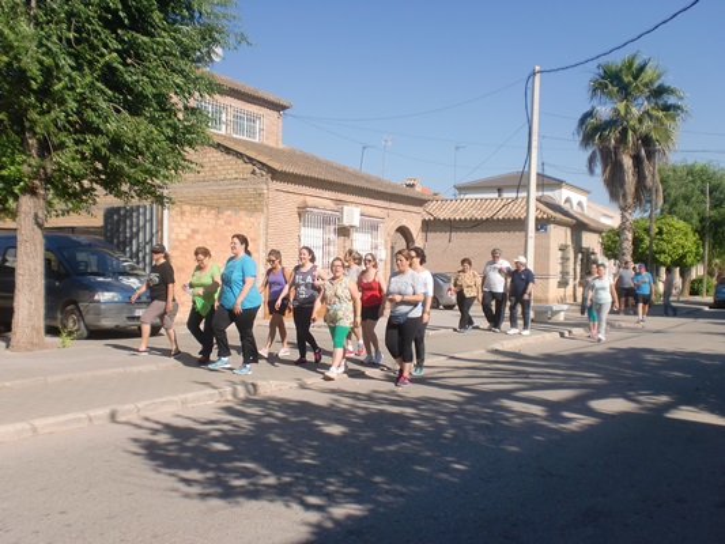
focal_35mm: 35
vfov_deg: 40.7
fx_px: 733
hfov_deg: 52.6
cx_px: 362
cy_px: 272
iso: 64
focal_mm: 6.3
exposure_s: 1/1000
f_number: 3.1
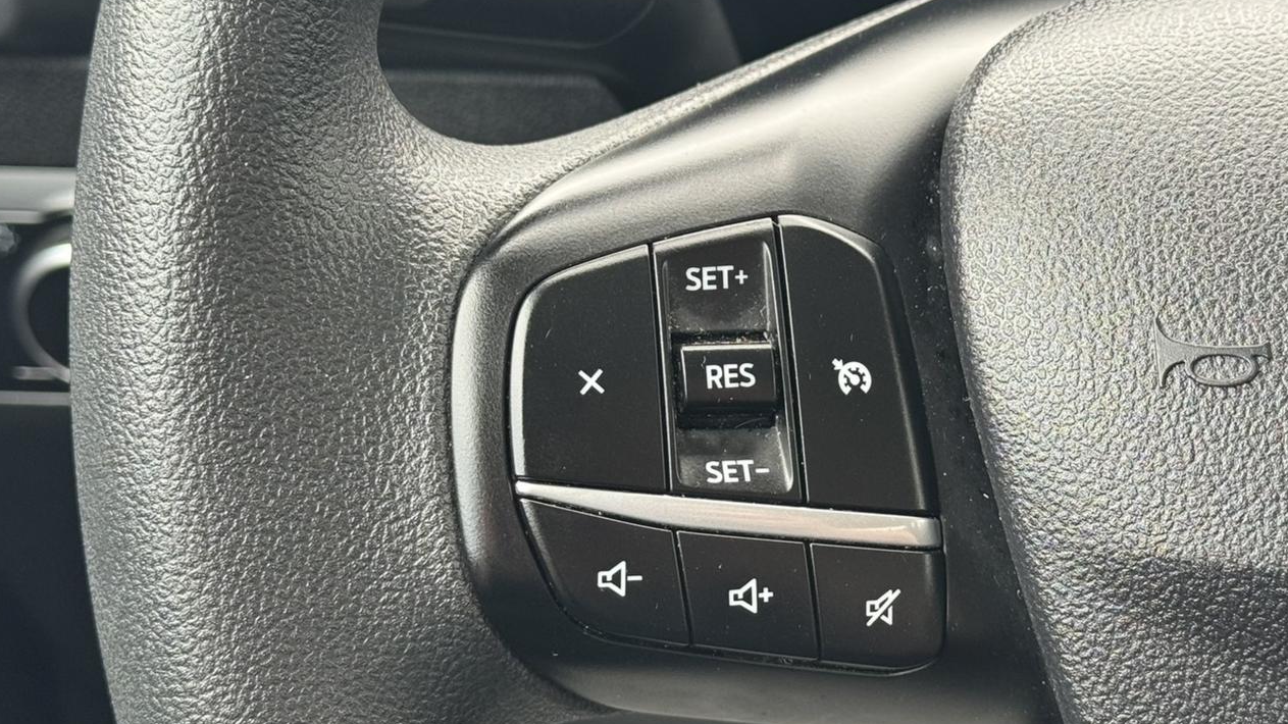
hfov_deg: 39.2
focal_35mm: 53
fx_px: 1810
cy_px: 427
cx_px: 639
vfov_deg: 22.6
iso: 100
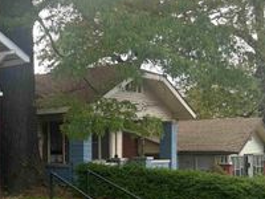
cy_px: 148
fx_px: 498
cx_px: -62
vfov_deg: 22.4
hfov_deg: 26.2
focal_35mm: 65
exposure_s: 1/567
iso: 50
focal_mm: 5.7
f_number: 1.5
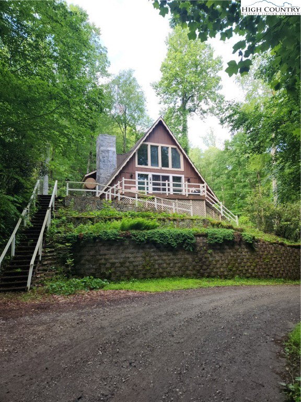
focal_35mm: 23
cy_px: 201
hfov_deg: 58.9
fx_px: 267
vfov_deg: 73.9
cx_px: 150
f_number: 1.8
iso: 25
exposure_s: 1/120
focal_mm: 5.4
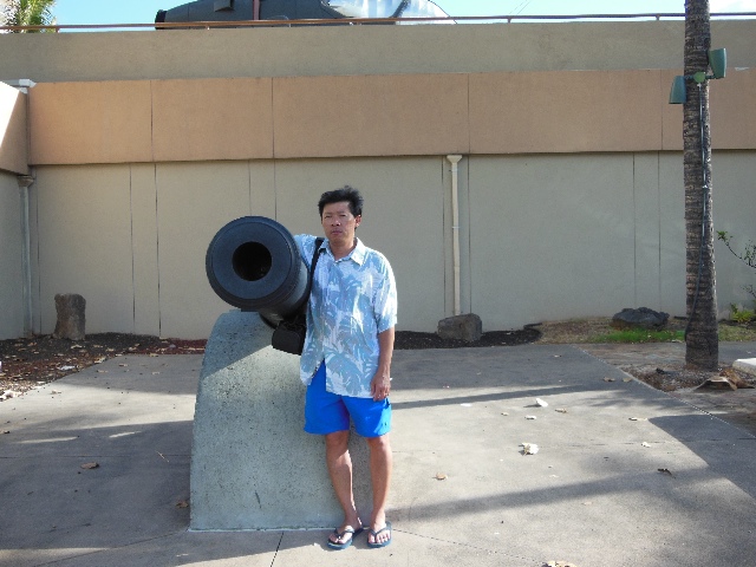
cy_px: 284
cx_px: 378
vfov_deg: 41.8
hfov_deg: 54.0
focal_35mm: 34
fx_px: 743
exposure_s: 1/250
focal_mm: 6
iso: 125
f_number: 3.9
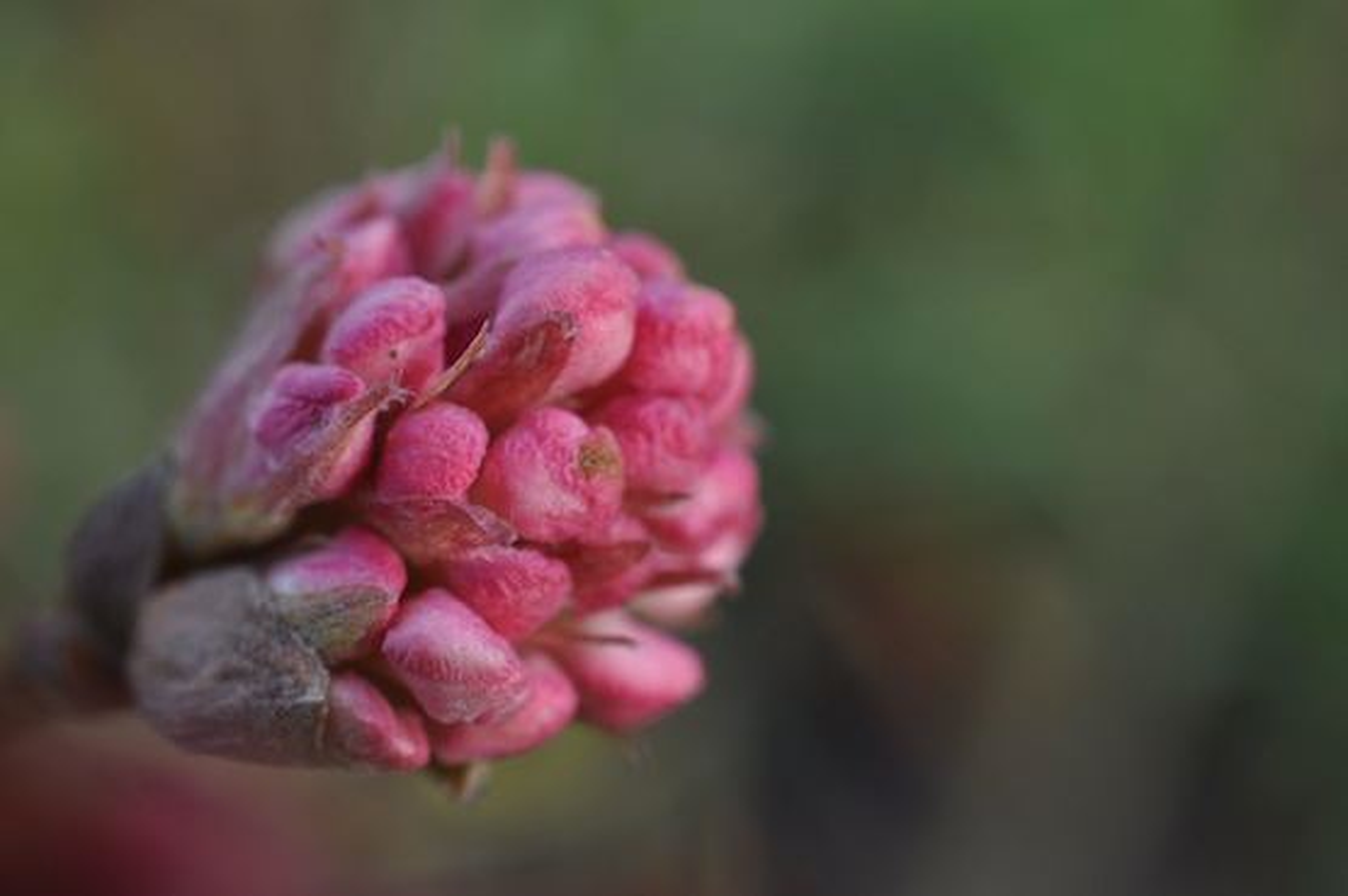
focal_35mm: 60
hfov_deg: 33.4
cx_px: 674
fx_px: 2245
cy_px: 448
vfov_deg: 22.6
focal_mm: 40
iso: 200
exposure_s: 1/125
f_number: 8
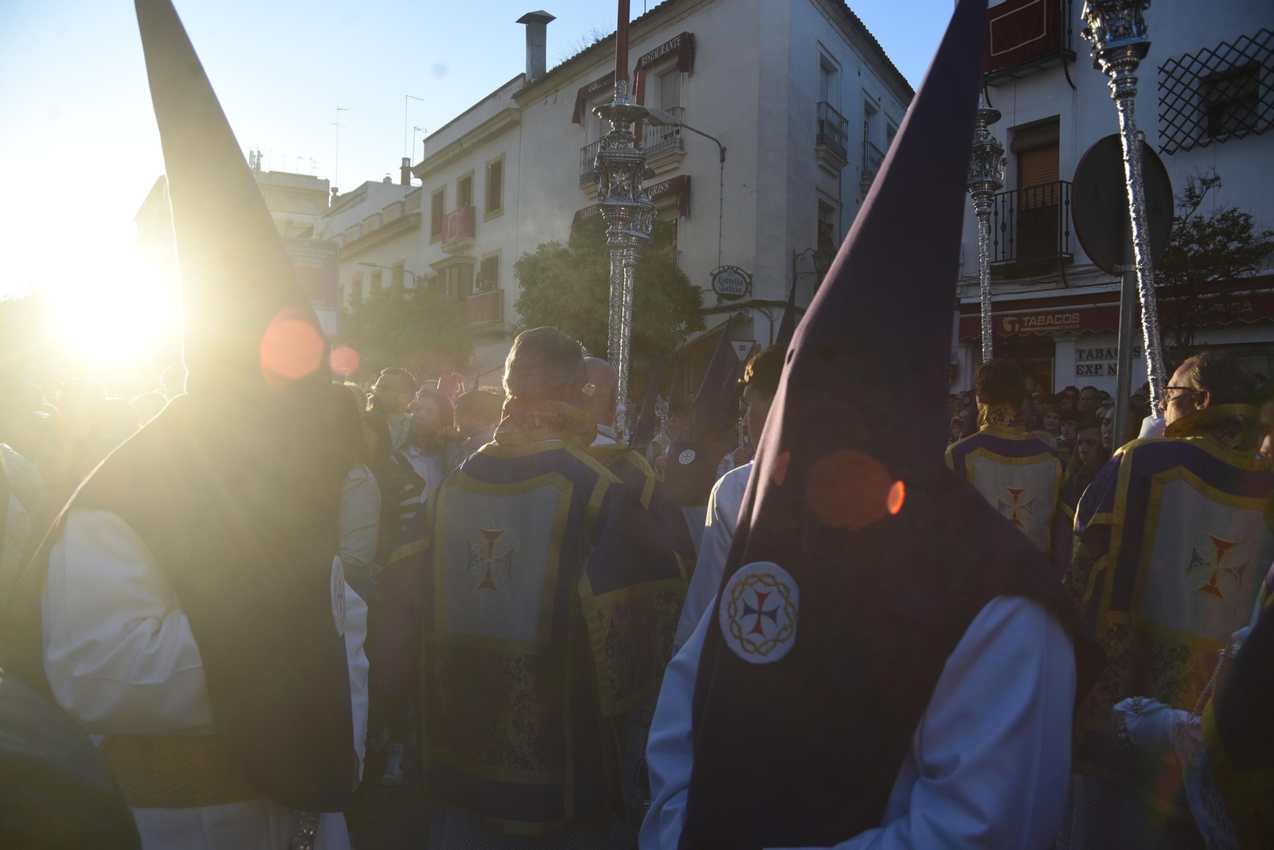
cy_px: 425
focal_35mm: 29
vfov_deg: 45.0
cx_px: 637
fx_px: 1027
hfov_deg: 63.6
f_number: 7.1
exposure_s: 1/400
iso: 220
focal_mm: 29
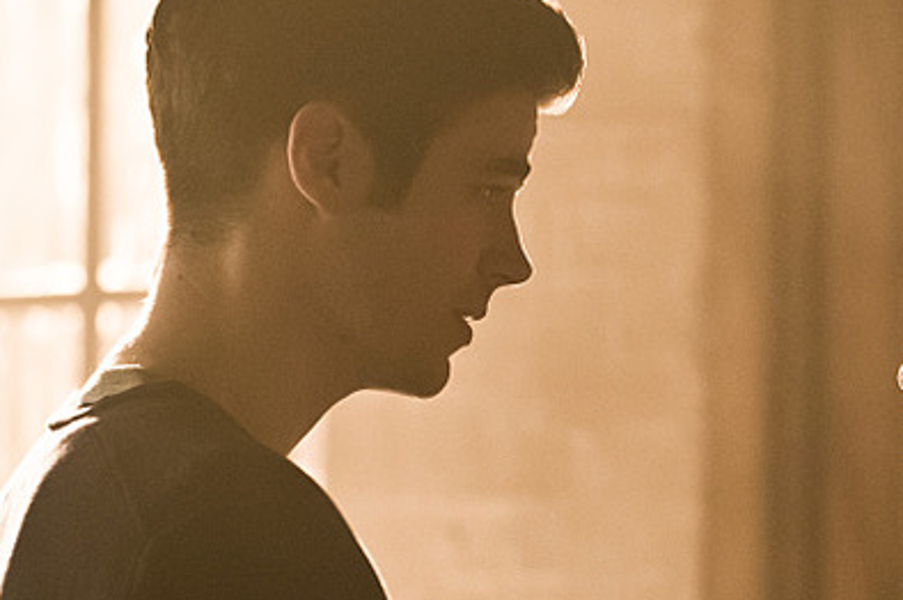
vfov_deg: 4.3
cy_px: 476
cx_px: 658
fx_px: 7995
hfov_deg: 6.5
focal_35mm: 319
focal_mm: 161
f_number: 4
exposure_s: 1/160
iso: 6400
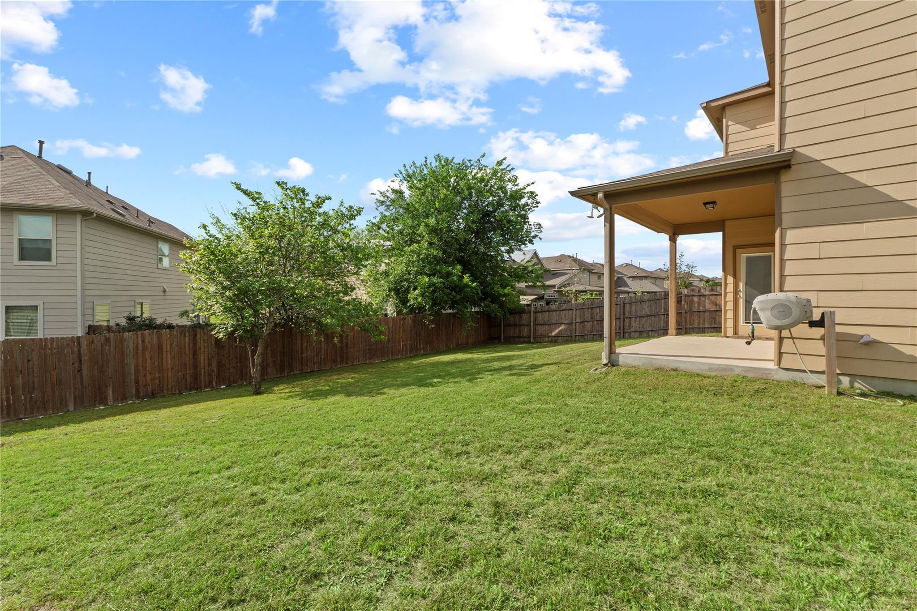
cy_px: 306
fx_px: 382
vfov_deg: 77.3
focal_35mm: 15
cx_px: 458
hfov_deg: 100.4
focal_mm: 10
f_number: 11
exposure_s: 1/40
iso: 250
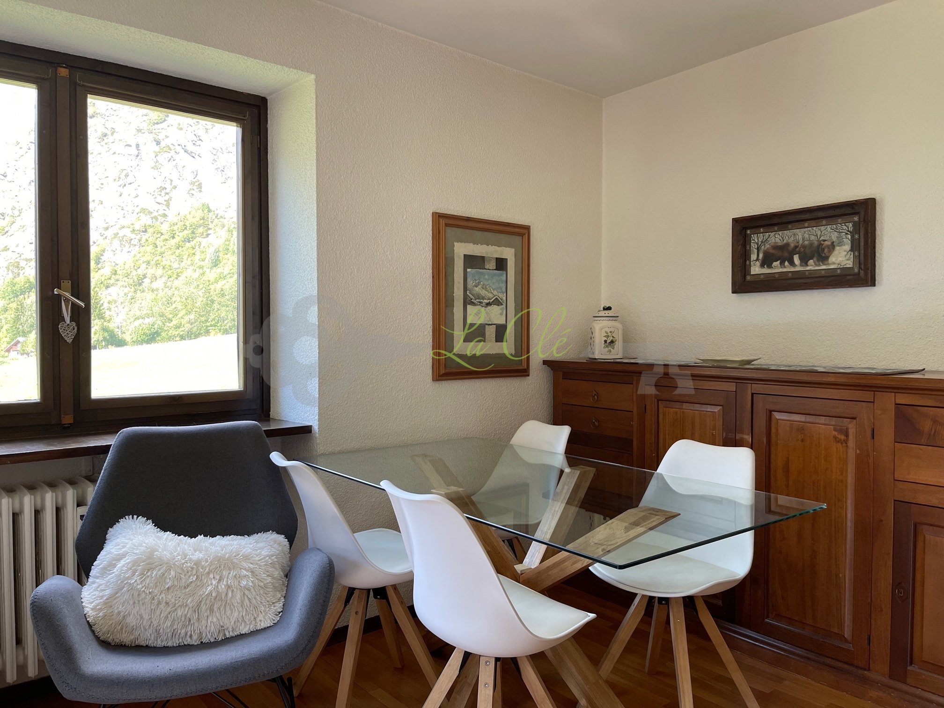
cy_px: 354
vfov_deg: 53.1
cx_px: 472
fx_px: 709
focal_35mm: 26
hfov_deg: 67.3
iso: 64
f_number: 1.6
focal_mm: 5.1
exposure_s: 1/100
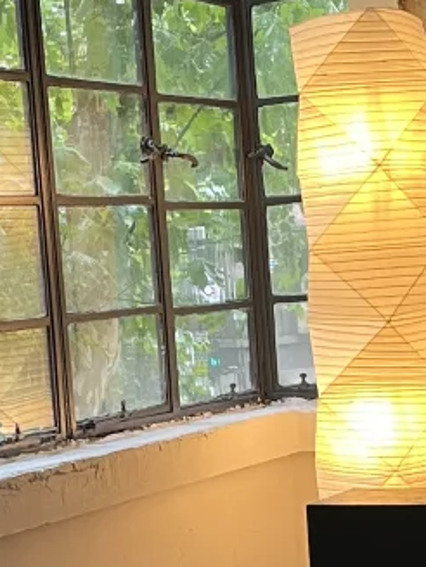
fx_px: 1871
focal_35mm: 114
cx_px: 308
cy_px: 520
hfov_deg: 13.0
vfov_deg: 17.0
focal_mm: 5.1
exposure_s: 1/50
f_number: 1.6
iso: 160
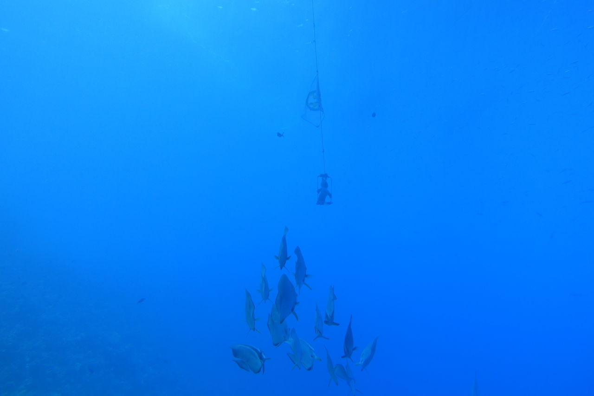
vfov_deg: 53.1
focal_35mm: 24
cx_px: 297
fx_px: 396
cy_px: 198
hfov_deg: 73.8
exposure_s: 1/250
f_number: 4
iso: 125
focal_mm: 8.8
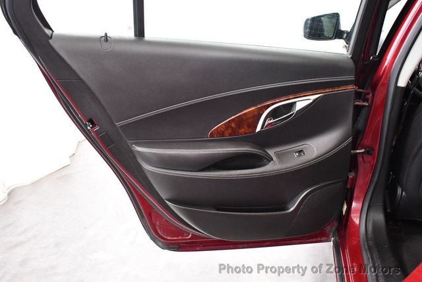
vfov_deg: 36.9
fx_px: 422
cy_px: 141
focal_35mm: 36
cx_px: 211
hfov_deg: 53.1
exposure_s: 1/60
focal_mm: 18
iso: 3200
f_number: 3.5
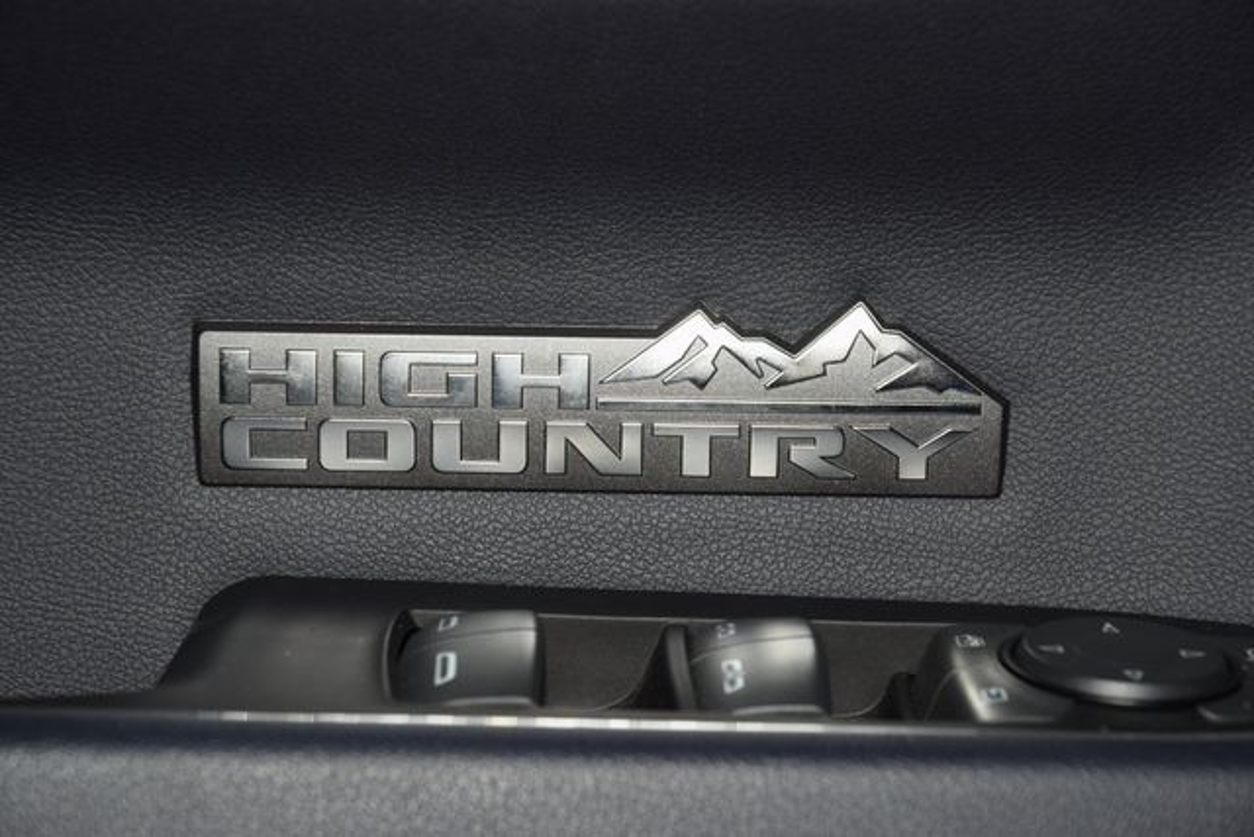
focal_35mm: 105
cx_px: 627
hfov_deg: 19.5
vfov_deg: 13.0
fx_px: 3658
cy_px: 418
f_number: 8
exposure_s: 1/125
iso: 100
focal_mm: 70
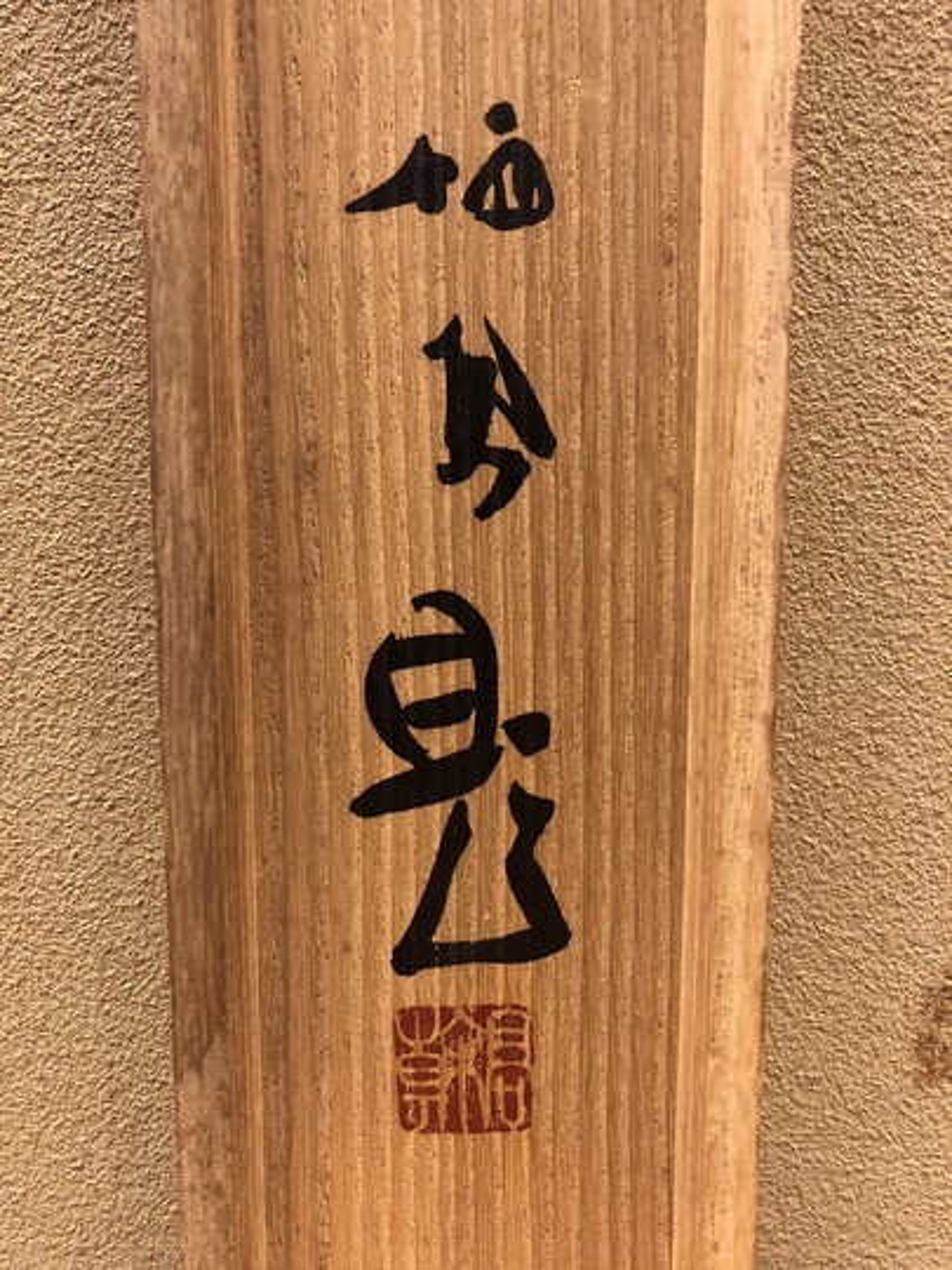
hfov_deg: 49.7
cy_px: 635
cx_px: 476
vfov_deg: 63.4
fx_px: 1027
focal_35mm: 28
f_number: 1.8
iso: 80
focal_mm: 3.99
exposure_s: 1/15
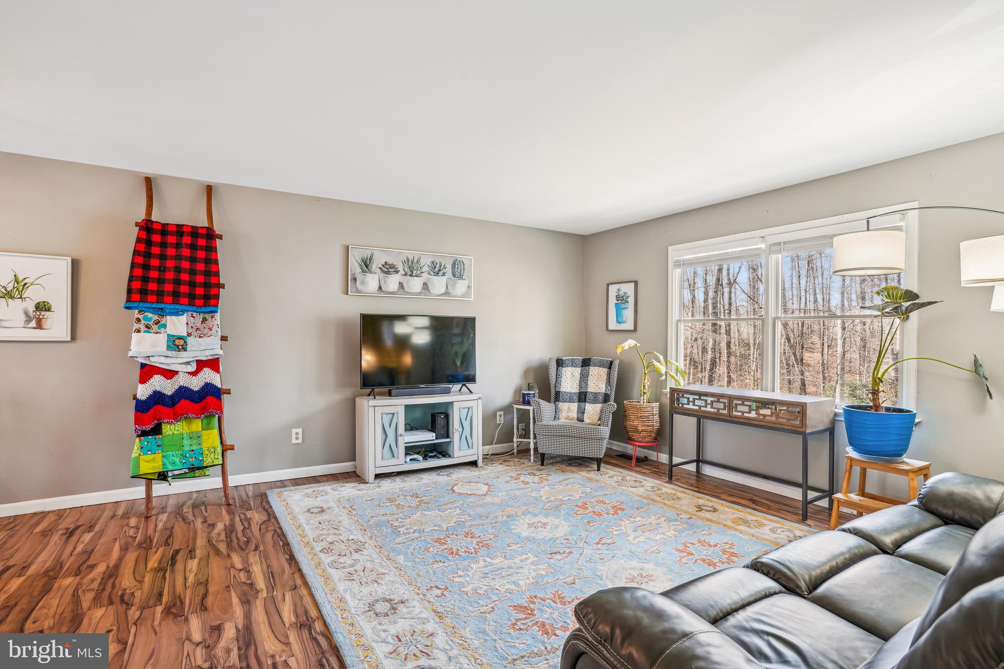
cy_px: 334
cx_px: 502
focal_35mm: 17
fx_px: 474
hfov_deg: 93.3
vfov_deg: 70.5
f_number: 8
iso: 500
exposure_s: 1/13
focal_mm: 17
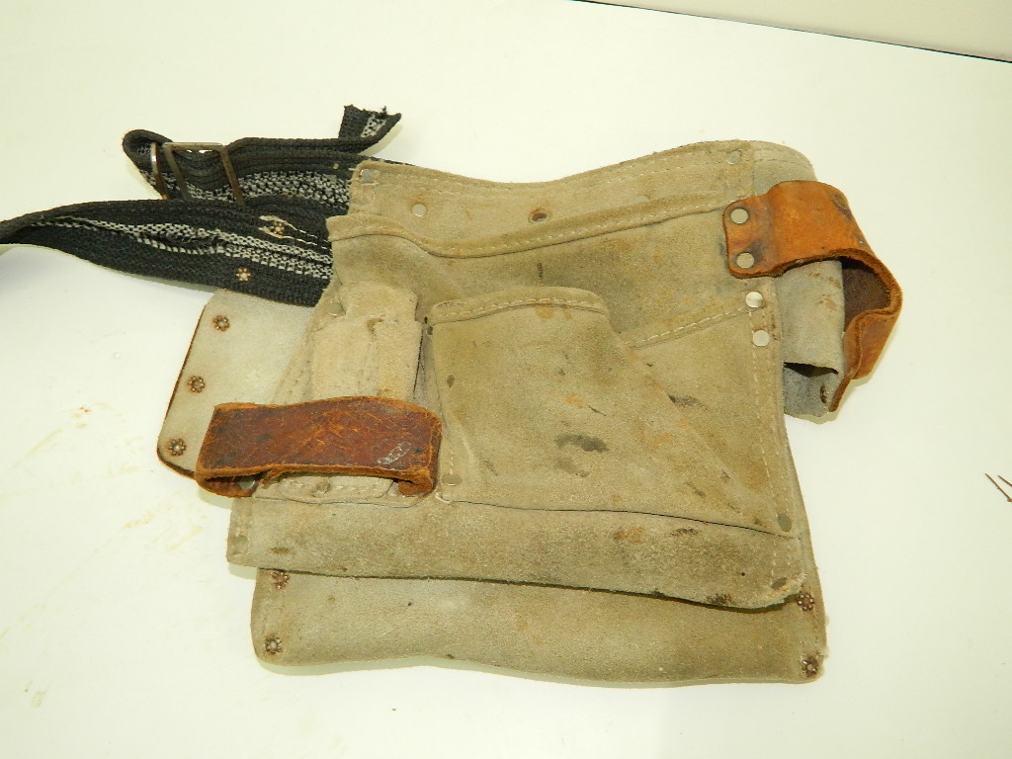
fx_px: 906
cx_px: 506
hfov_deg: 58.4
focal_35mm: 31
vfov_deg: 45.4
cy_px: 380
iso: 200
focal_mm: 5.6
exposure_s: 1/40
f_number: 3.2
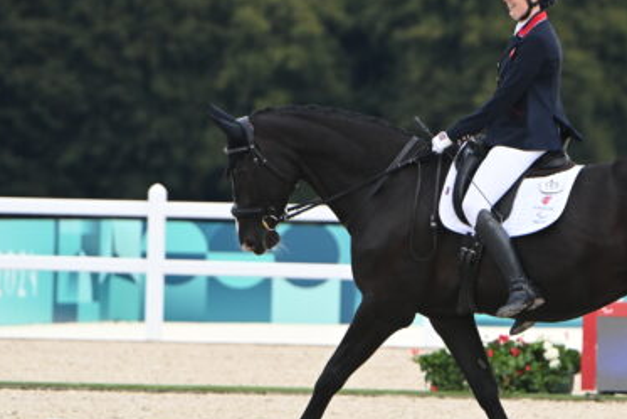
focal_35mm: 740
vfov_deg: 1.9
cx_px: 435
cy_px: 236
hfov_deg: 2.8
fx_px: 12893
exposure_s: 1/1000
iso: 1600
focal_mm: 460
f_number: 10
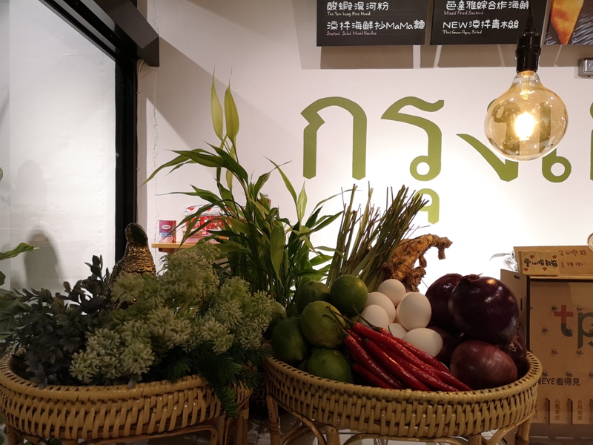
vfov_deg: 51.4
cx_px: 296
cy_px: 222
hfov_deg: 65.3
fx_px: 463
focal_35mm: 27
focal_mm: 3.95
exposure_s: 1/120
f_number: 1.8
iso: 250
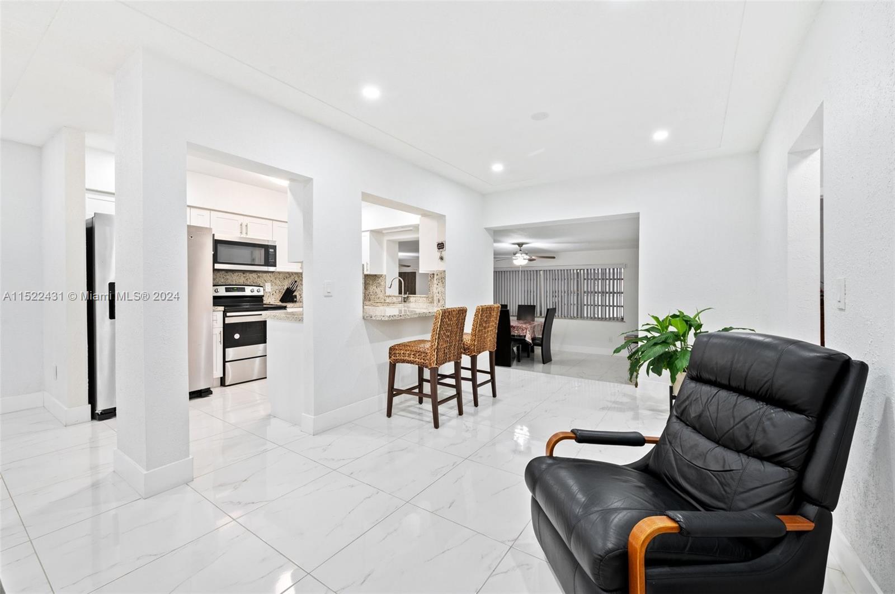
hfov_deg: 104.3
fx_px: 348
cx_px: 448
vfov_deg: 81.1
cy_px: 297
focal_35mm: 14
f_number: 8
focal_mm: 14
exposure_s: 1/2.5
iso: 200
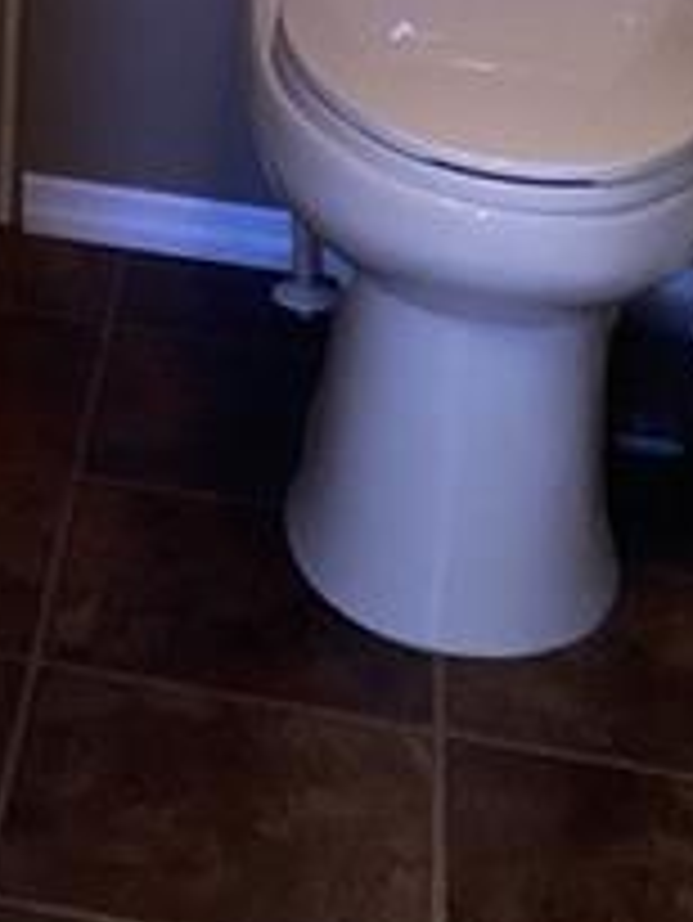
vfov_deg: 15.2
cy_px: -594
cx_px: -504
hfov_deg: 11.9
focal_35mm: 116
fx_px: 3093
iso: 160
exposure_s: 1/60
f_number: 2.4
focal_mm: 3.3
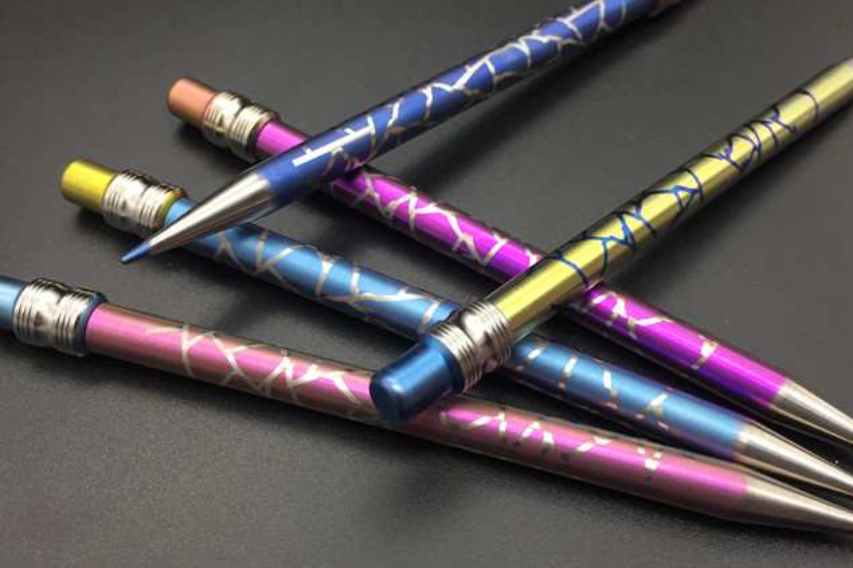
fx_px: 900
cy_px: 287
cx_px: 441
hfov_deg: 50.7
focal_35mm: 38
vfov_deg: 35.0
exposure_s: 1/33
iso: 40
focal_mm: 4.15
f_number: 2.2
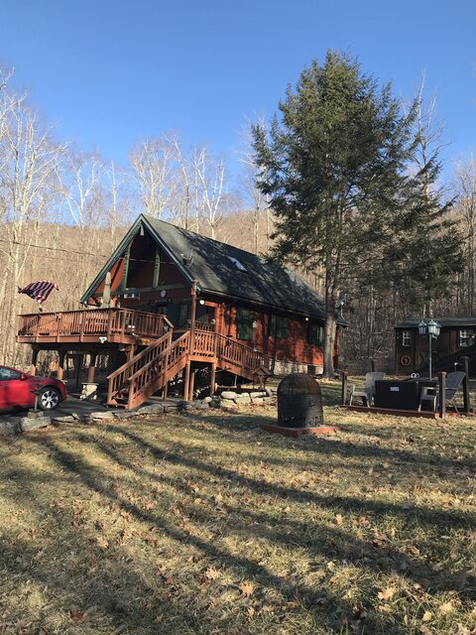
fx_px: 513
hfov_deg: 49.7
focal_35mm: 28
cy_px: 318
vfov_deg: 63.4
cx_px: 238
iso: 20
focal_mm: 3.99
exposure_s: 1/709
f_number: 1.8
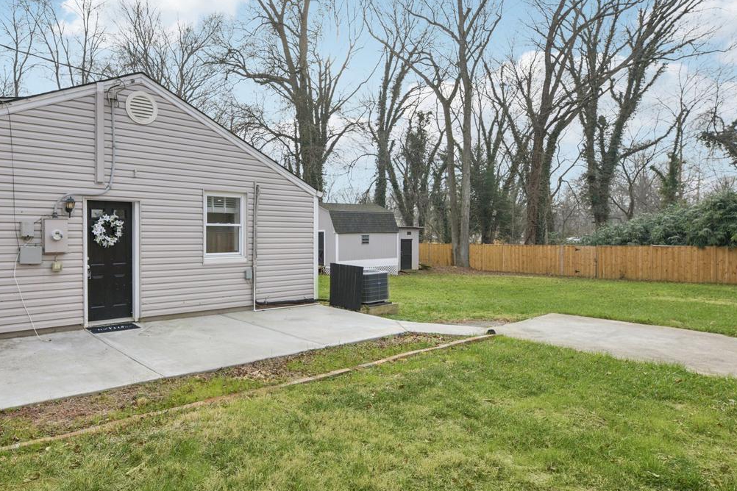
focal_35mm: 23
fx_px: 471
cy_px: 243
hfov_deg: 75.1
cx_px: 287
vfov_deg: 55.1
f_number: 8
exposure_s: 1/125
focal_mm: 16
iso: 100
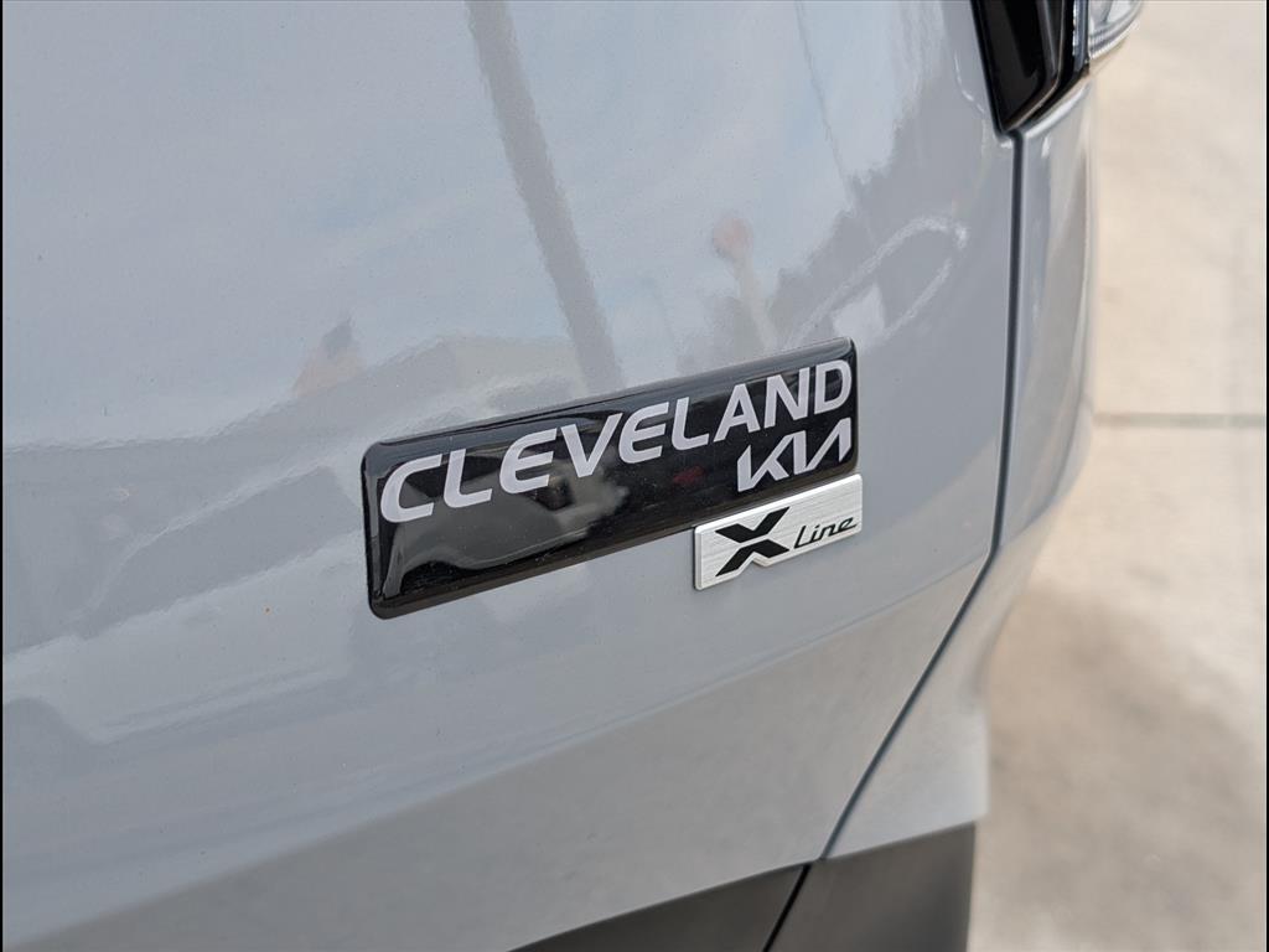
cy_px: 476
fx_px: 1796
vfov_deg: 29.7
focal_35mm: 49
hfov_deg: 38.9
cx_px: 634
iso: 33
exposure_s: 1/250
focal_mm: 6.9
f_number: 1.68
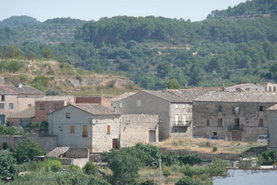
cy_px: 99
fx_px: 2254
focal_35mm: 293
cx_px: 138
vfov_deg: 4.7
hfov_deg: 7.0
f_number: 4.9
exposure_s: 1/320
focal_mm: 46
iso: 100
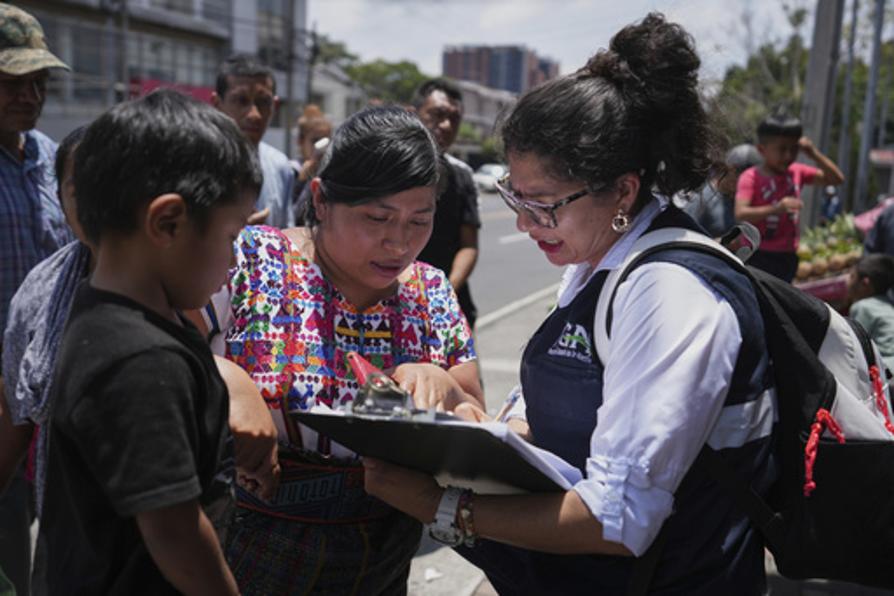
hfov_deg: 54.4
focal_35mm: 35
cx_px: 447
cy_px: 298
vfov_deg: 37.8
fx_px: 869
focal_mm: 35
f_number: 2.8
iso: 160
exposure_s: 1/2500
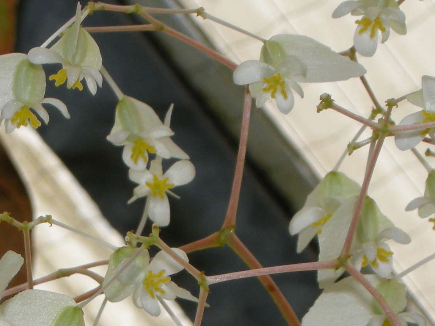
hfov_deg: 5.4
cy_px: 491
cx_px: 42
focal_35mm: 364
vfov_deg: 4.1
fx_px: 4573
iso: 64
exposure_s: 1/194
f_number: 5.8
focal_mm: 21.5
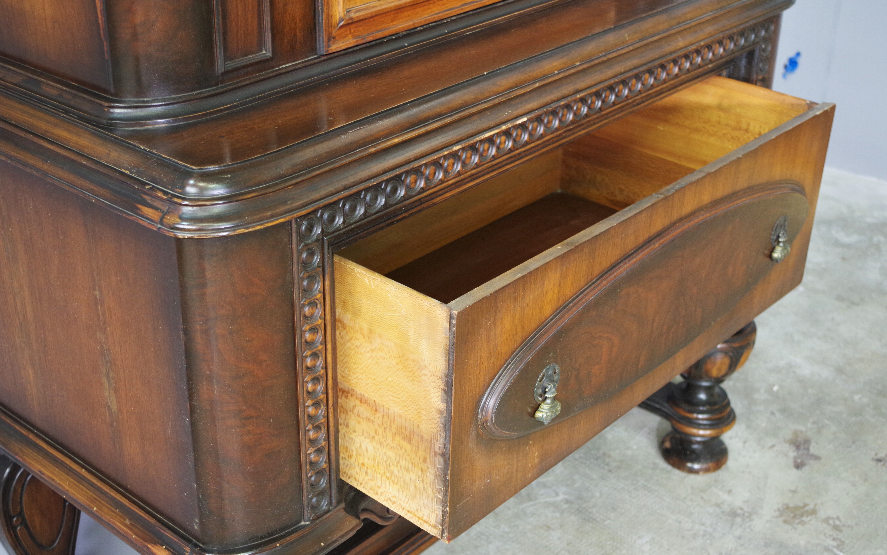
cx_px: 430
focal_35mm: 52
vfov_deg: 24.9
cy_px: 282
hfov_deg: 38.9
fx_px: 1257
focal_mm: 32.5
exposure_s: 1/8
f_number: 4
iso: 800
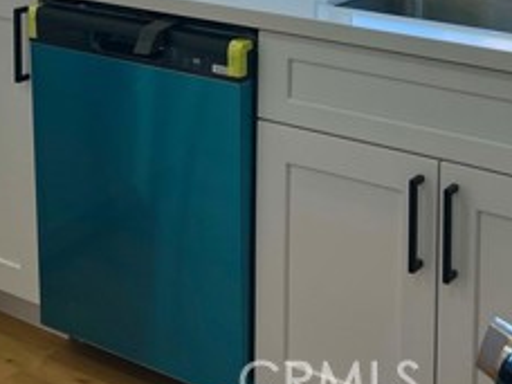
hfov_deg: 26.4
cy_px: -126
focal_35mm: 73
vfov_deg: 18.6
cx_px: 371
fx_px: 1080
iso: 50
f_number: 1.5
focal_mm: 5.7
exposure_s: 1/387
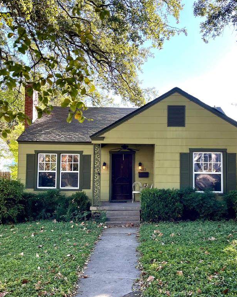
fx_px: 298
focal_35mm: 34
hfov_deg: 43.2
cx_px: 135
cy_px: 149
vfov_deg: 52.8
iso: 50
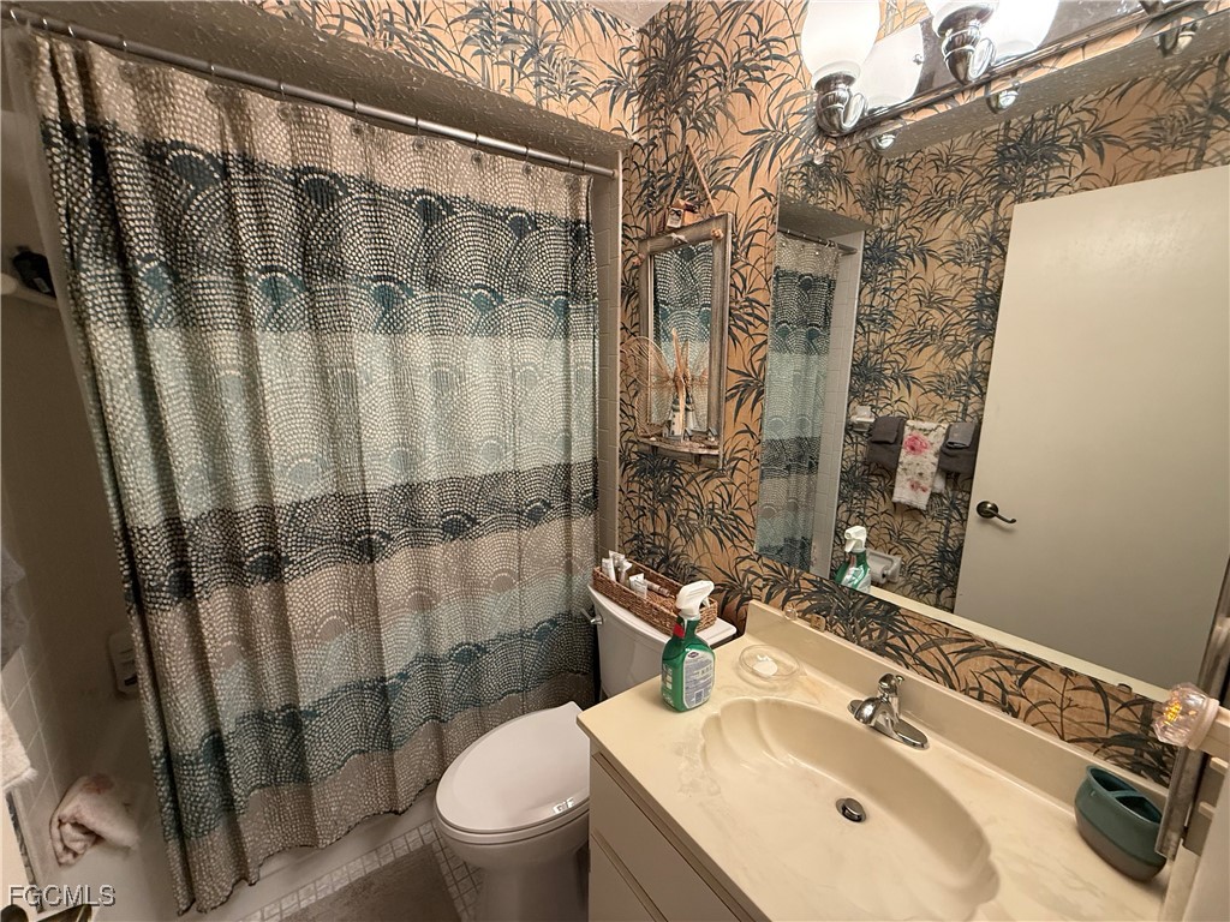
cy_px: 461
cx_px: 615
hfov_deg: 102.1
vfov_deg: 85.7
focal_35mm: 14
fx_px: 497
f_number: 2.2
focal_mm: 2.22
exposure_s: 1/60
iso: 320
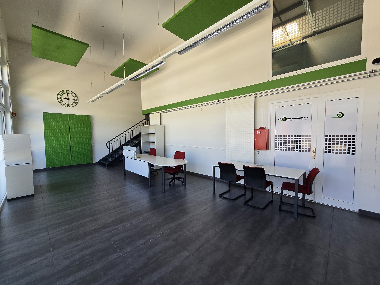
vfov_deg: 89.9
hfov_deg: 106.2
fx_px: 143
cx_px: 190
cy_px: 142
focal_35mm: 13
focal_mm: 2.2
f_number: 2.2
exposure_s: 1/100
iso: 50
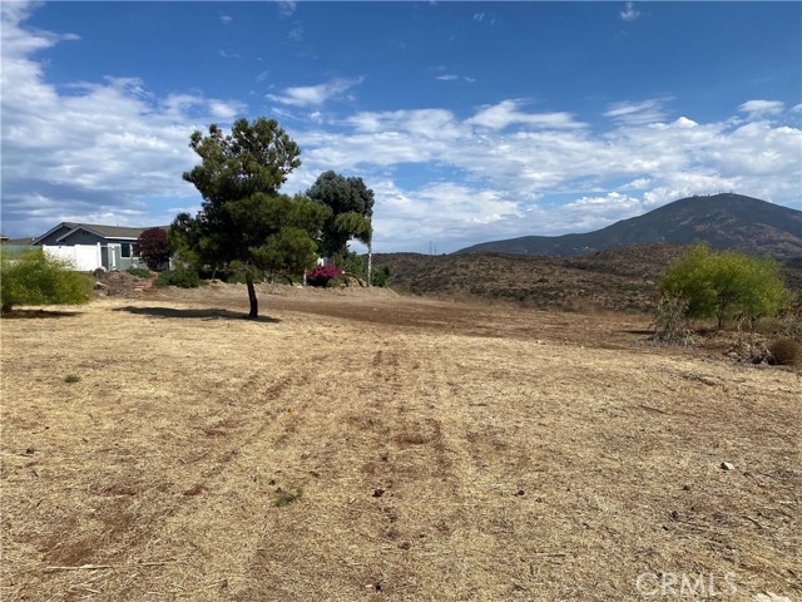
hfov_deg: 67.3
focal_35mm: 26
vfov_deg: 53.1
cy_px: 301
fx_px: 602
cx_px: 401
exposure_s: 1/4274
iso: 32
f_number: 1.8
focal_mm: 4.25
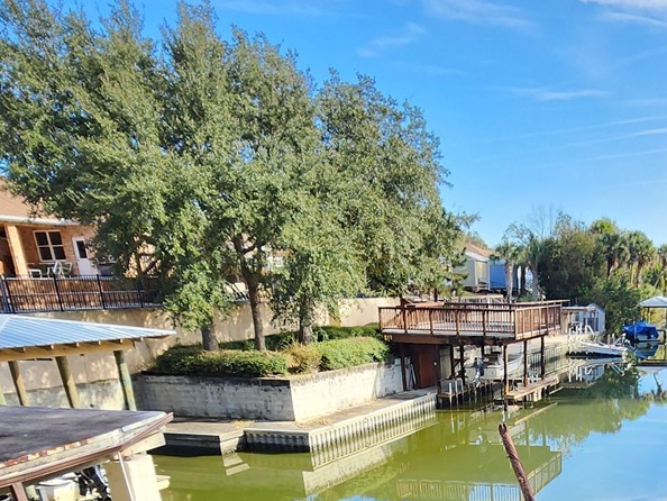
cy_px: 593
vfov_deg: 33.5
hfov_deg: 48.9
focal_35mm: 35
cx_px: 555
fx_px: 675
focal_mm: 2.2
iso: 50
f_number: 2.2
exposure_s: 1/333
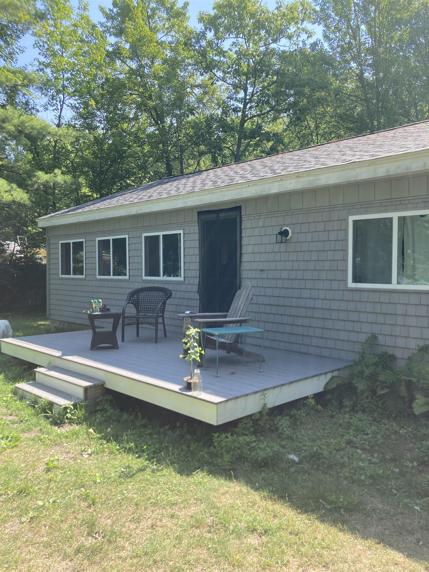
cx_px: 214
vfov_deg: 63.4
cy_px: 286
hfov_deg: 49.7
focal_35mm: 28
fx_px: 463
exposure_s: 1/578
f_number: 1.8
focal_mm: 3.99
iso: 20
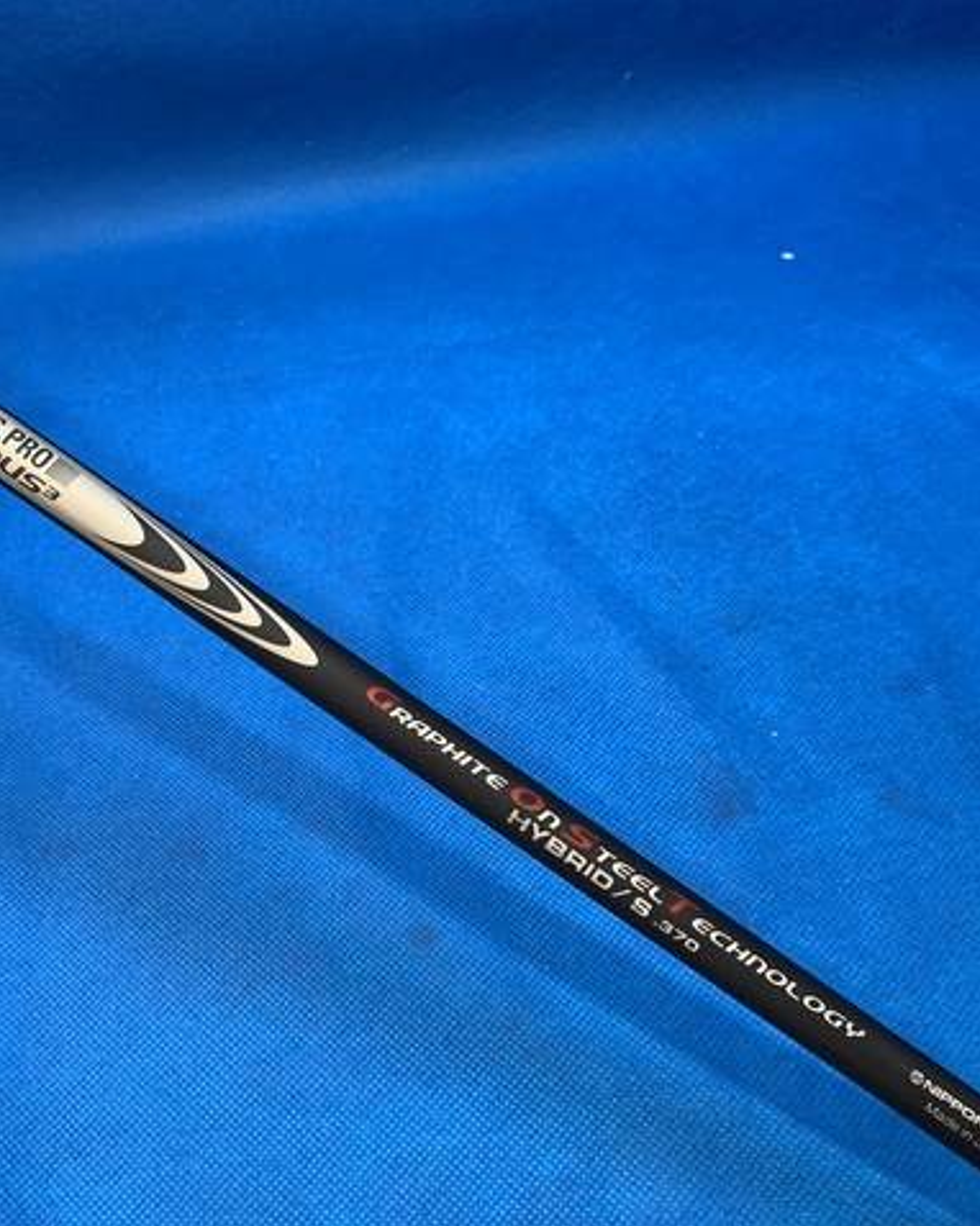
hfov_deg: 42.4
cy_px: 613
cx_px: 285
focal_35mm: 34
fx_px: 1233
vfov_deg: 52.9
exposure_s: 1/60
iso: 80
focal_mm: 4.25
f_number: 1.8
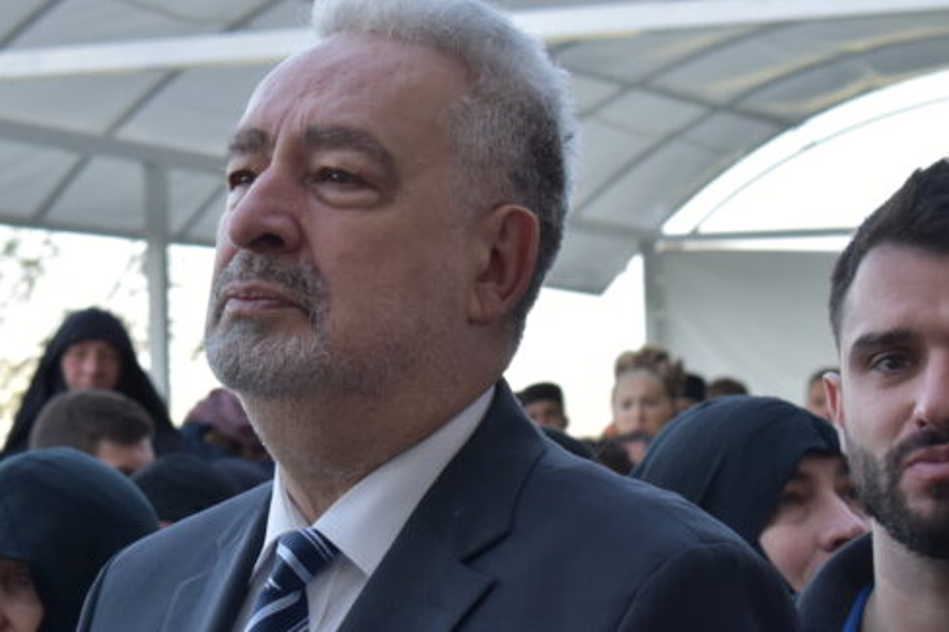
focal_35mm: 130
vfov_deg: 10.6
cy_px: 399
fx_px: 3420
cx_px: 403
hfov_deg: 15.8
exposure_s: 1/200
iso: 400
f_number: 7.1
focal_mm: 55
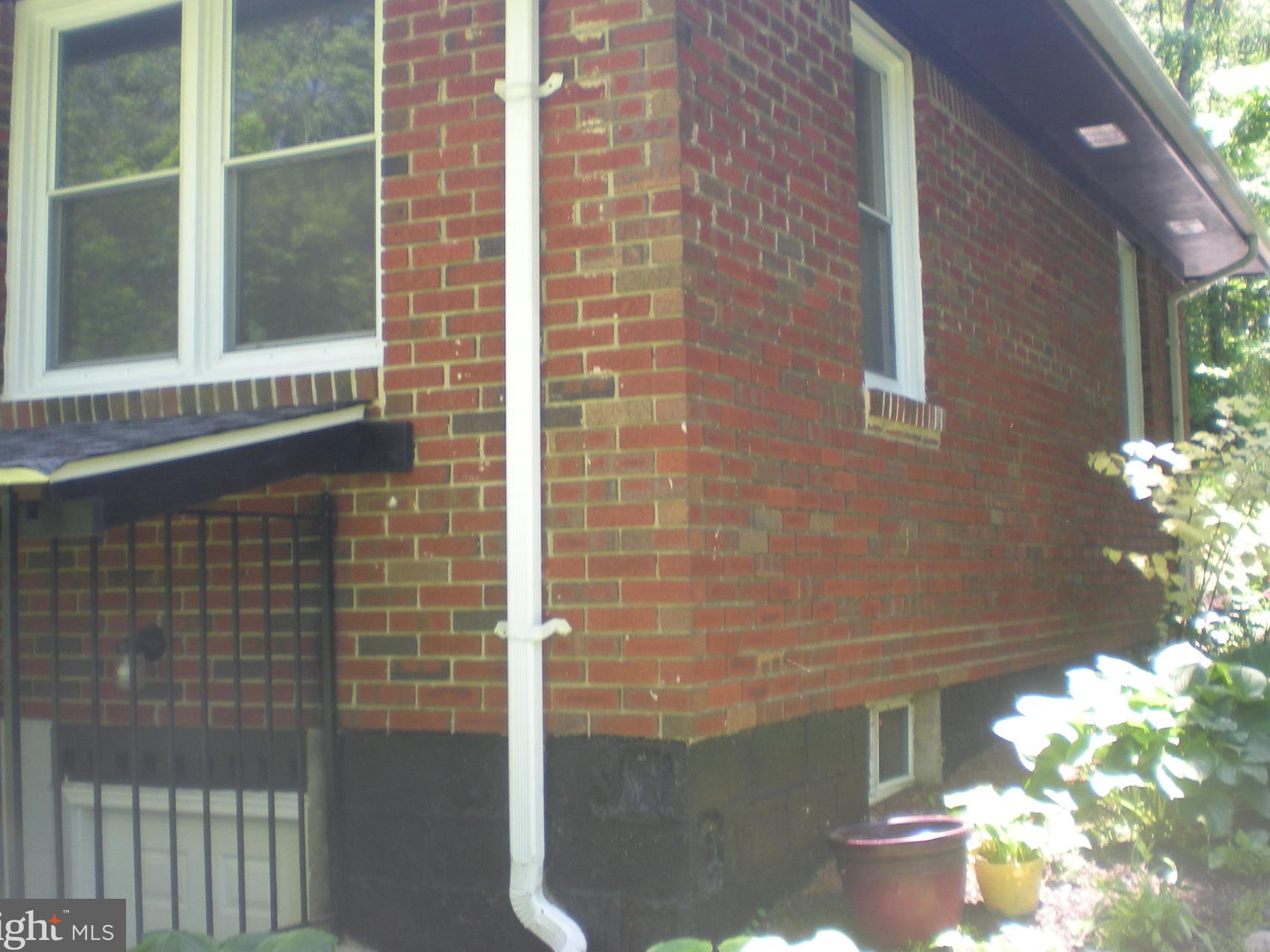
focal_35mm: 46
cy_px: 384
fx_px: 1688
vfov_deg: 31.4
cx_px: 707
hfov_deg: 41.2
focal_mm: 6.3
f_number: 3.1
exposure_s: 1/66.4
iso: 64
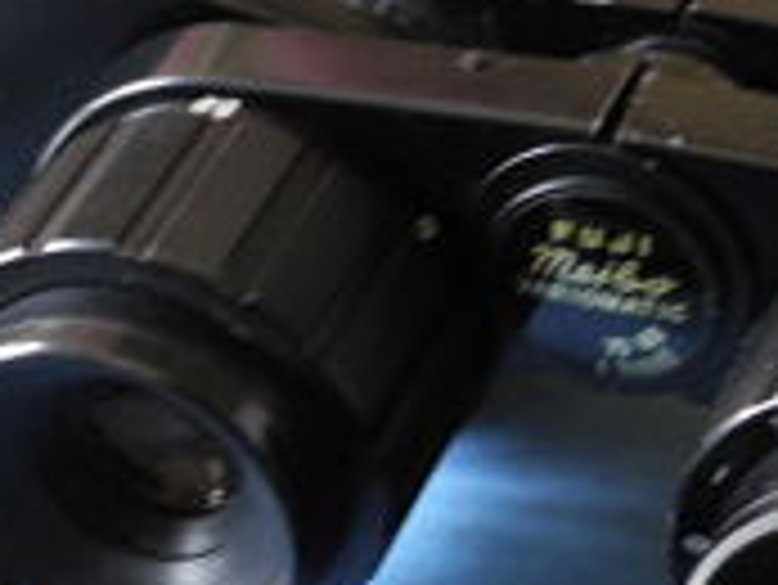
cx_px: 769
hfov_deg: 11.6
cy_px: 274
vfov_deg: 8.8
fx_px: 3801
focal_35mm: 169
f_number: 3.5
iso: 400
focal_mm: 13
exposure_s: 1/2.3
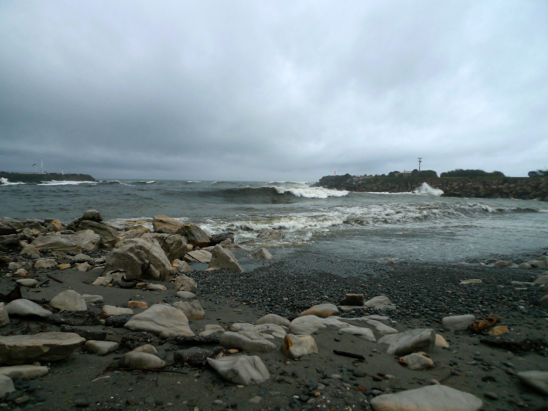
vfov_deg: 56.8
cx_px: 274
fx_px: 380
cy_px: 206
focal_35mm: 24
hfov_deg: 71.6
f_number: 2.2
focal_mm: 5.1
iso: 80
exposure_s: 1/125
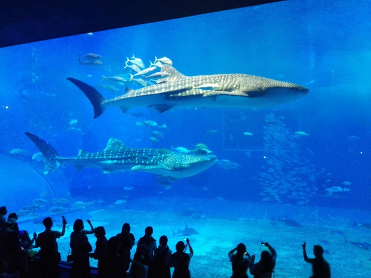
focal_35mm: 29
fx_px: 311
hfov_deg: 61.7
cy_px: 139
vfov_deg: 48.2
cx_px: 186
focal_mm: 3.8
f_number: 4
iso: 500
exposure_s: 1/25
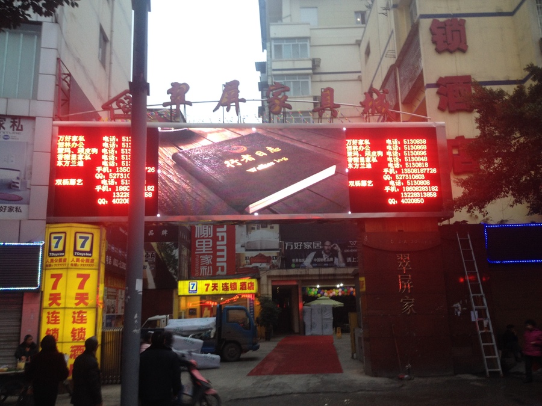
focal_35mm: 35
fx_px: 548
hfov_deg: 52.6
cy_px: 203
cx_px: 271
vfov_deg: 40.7
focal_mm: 4.28
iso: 64
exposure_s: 1/20
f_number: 2.4
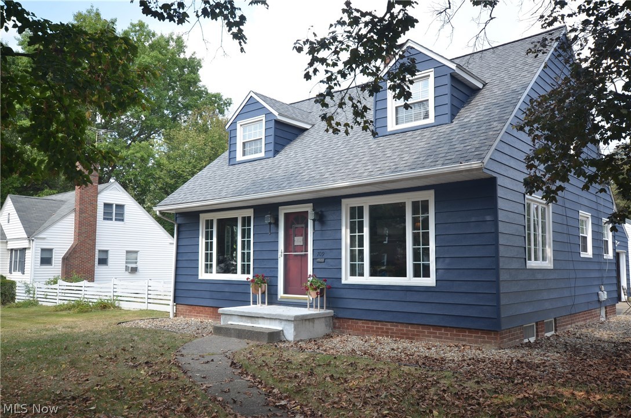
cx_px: 316
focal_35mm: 30
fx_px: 525
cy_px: 209
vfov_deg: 43.4
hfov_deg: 62.0
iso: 200
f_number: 6.3
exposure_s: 1/160
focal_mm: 20
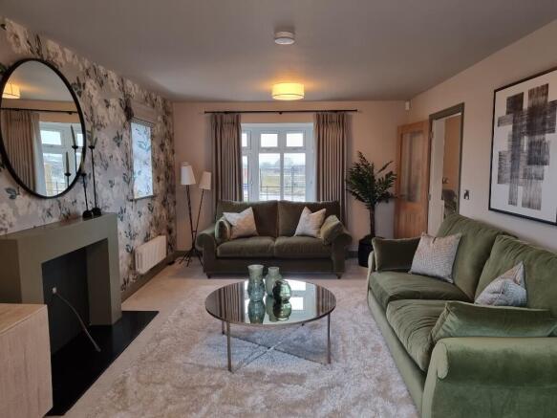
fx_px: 386
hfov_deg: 71.6
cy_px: 209
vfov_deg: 56.8
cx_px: 278
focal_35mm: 24
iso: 250
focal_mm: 6.7
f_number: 1.8
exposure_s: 1/40
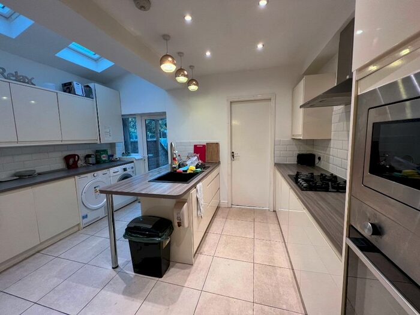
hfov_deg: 106.2
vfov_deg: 89.9
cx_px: 210
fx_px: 158
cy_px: 158
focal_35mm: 13
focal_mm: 1.57
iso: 125
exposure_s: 1/50
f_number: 1.8
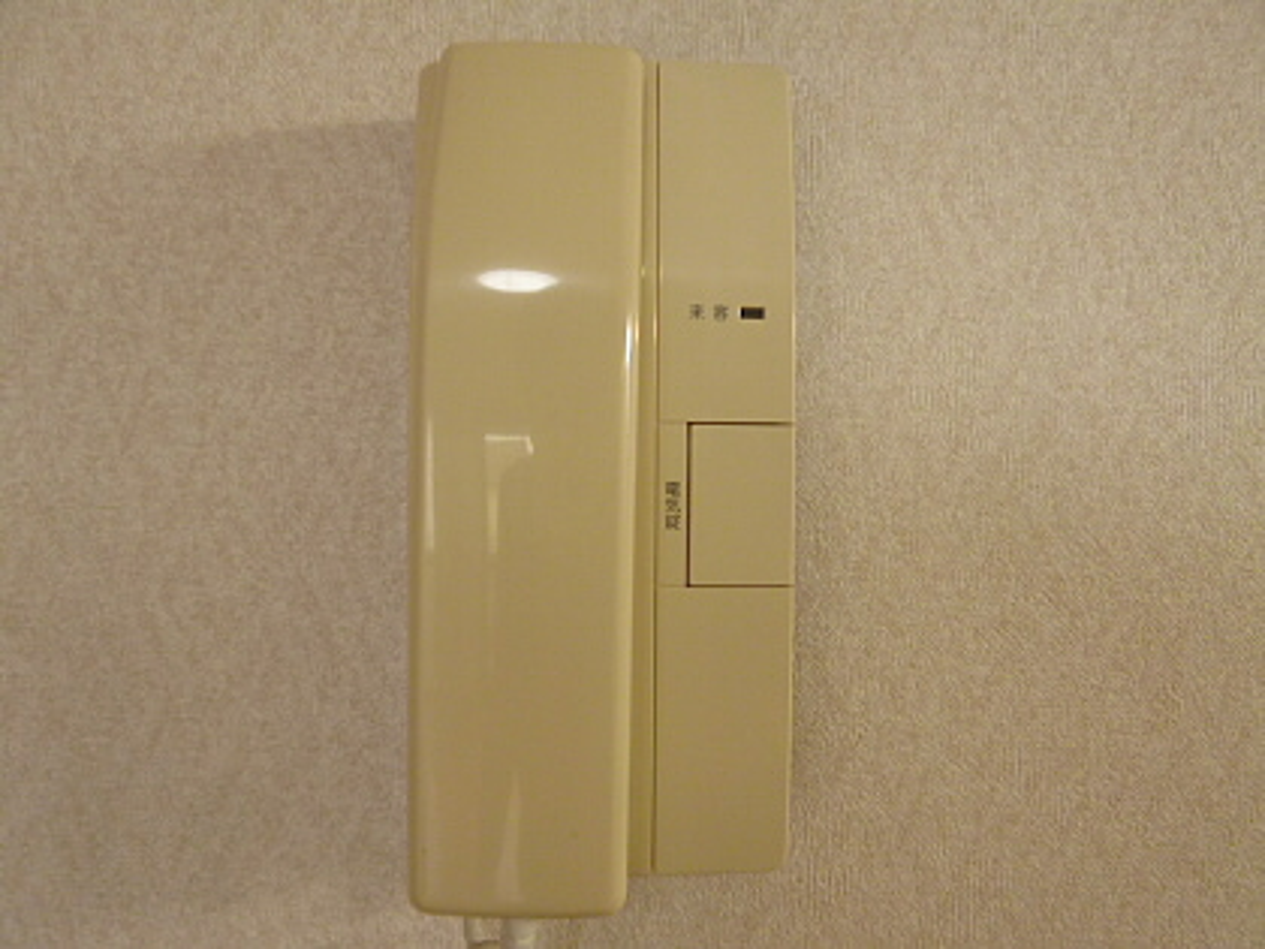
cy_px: 474
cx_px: 632
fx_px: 877
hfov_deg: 71.6
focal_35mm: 24
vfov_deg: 56.8
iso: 400
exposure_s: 1/50
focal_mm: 4.3
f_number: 2.5
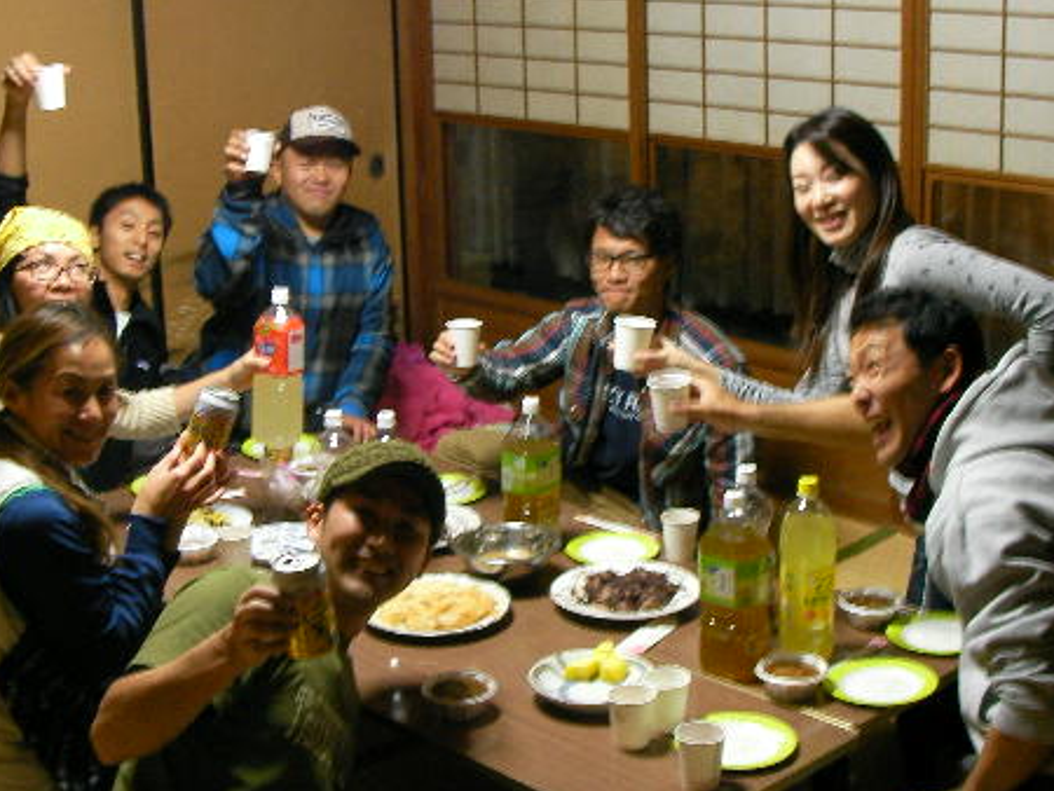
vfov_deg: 27.1
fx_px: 1645
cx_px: 513
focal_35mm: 54
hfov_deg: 35.5
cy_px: 367
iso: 200
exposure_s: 1/8.1
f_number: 3.5
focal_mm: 6.3
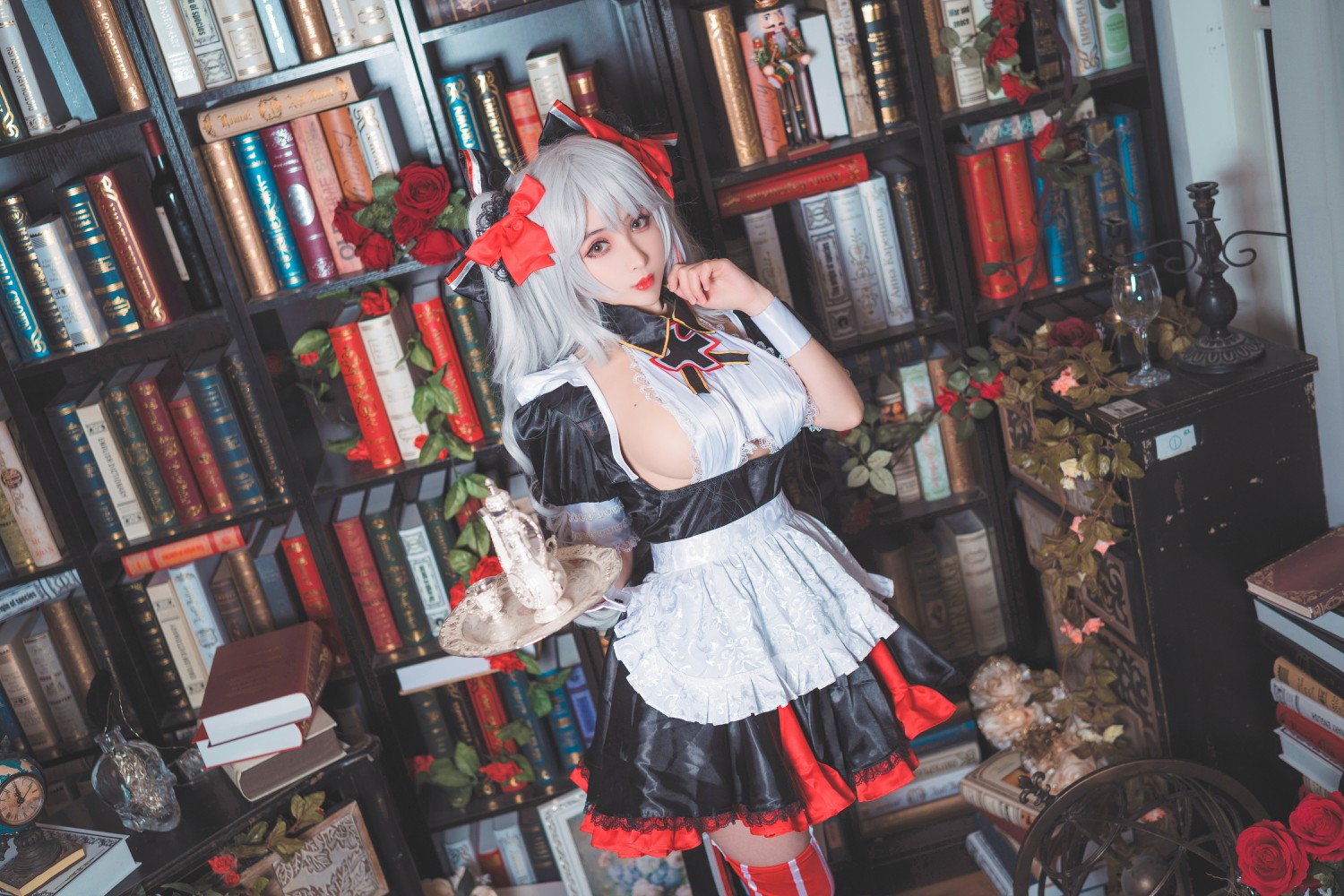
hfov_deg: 48.5
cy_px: 448
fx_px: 1493
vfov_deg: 33.4
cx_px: 672
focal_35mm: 40
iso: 100
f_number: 2
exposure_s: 1/100
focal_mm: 40
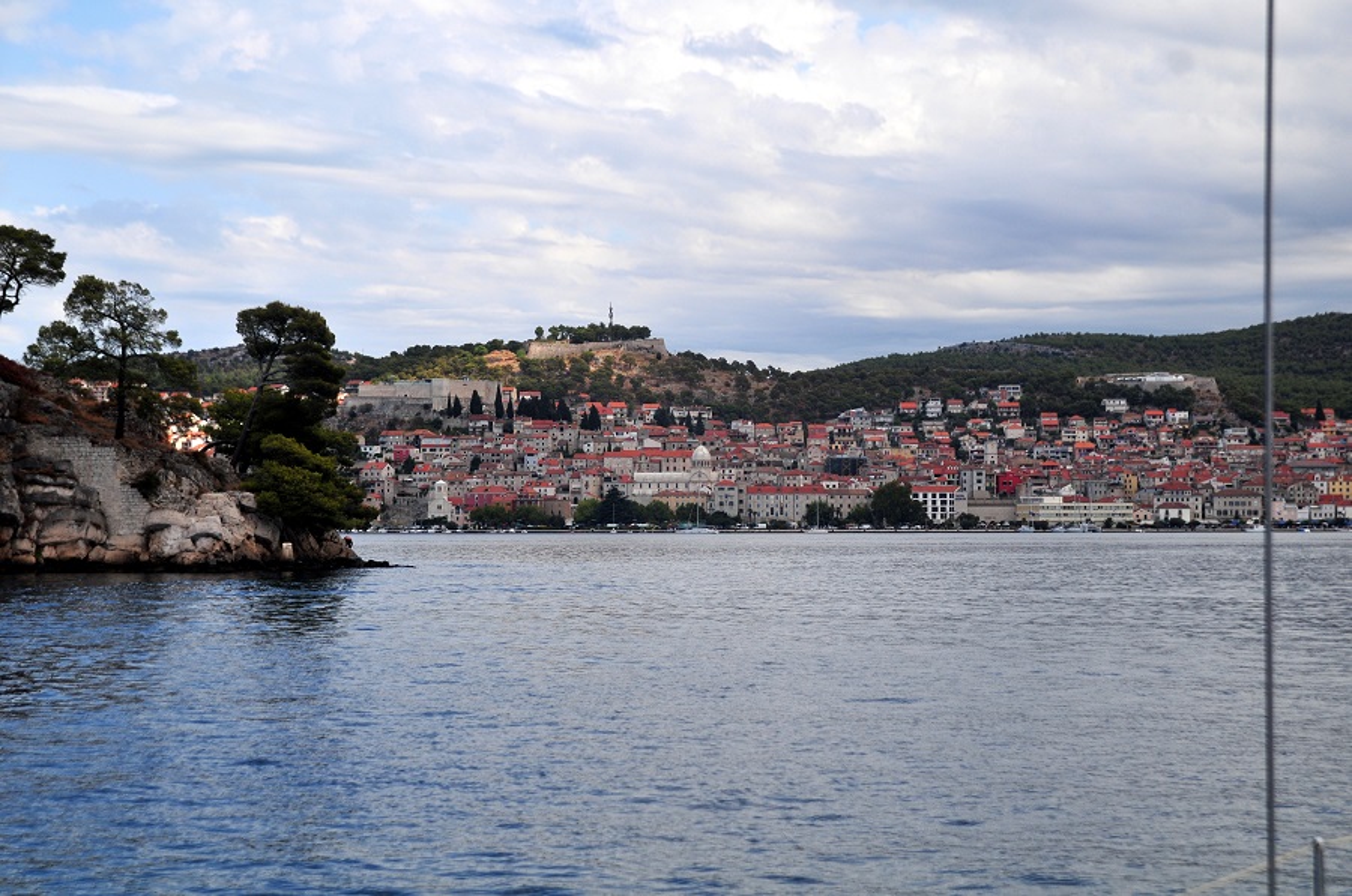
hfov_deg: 27.0
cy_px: 448
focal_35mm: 75
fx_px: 2812
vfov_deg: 18.1
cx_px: 676
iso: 200
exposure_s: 1/1600
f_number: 5.6
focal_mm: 50
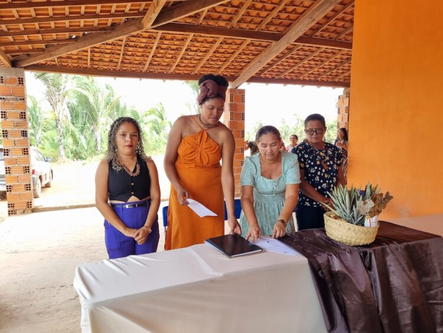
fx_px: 333
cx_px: 222
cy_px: 166
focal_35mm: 26
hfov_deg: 67.3
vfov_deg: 53.1
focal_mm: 5.4
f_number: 1.8
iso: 50
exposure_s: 1/182
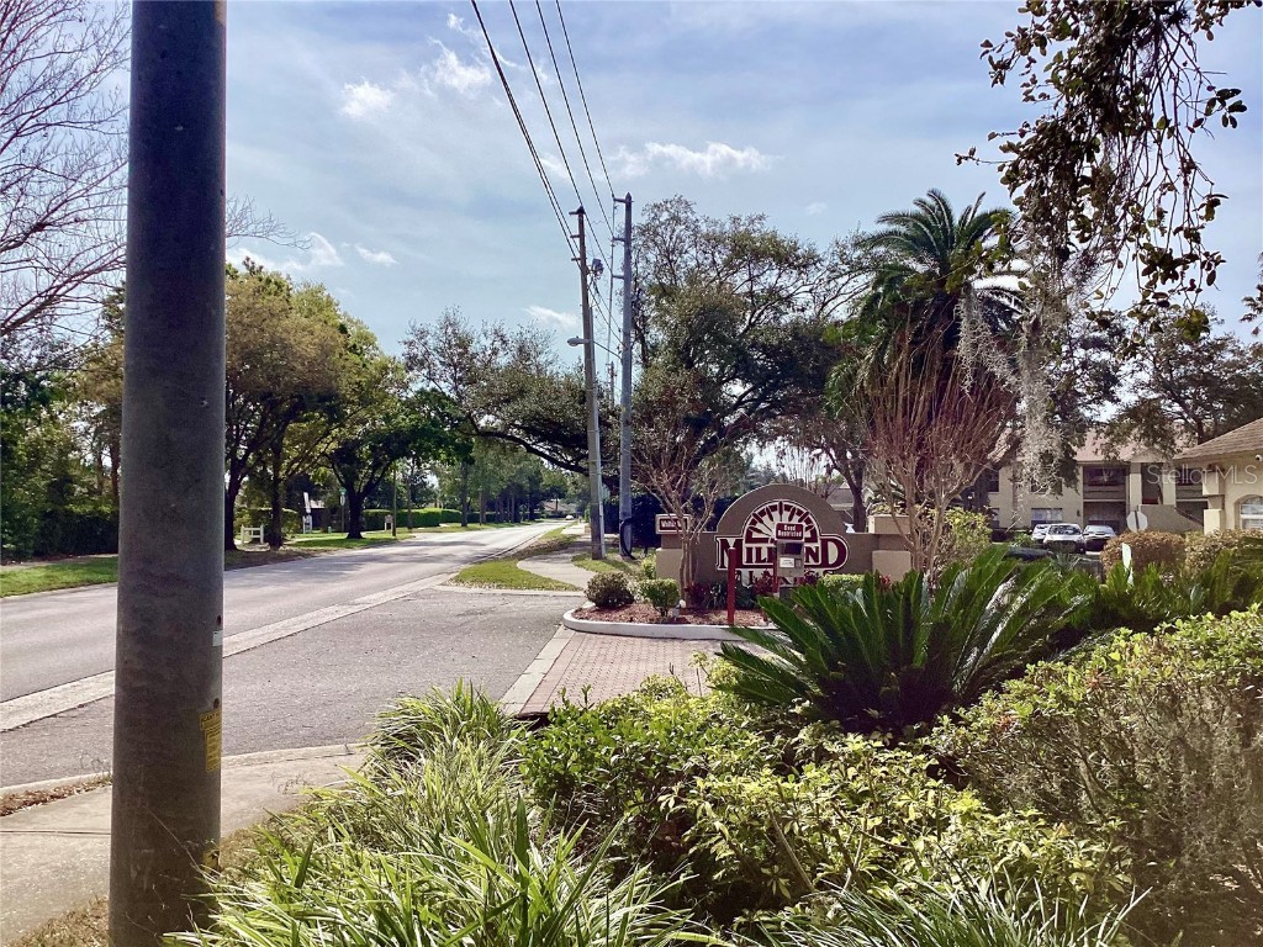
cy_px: 474
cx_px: 632
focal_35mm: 31
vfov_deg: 45.4
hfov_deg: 58.4
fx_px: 1131
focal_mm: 3.3
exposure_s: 1/3546
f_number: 2.4
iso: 25
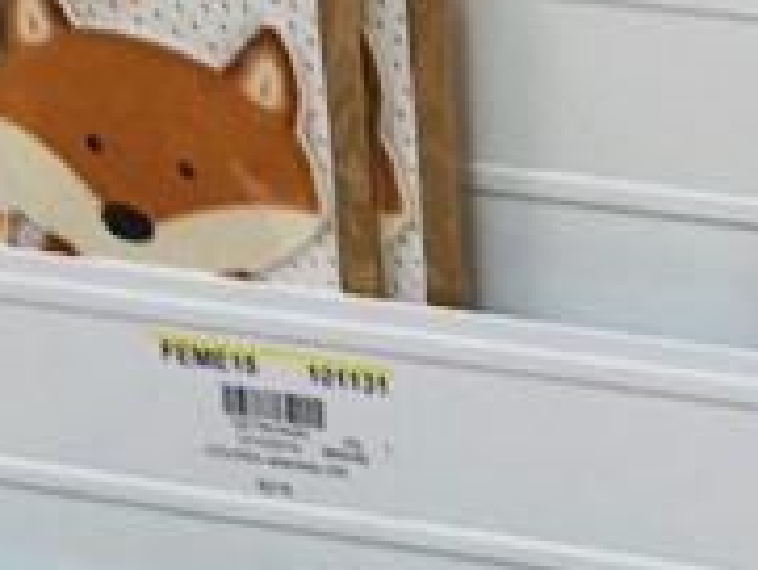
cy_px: 201
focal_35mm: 147
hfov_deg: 13.0
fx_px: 3221
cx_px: 997
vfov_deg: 10.1
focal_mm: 4.25
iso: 100
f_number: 1.8
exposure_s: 1/50
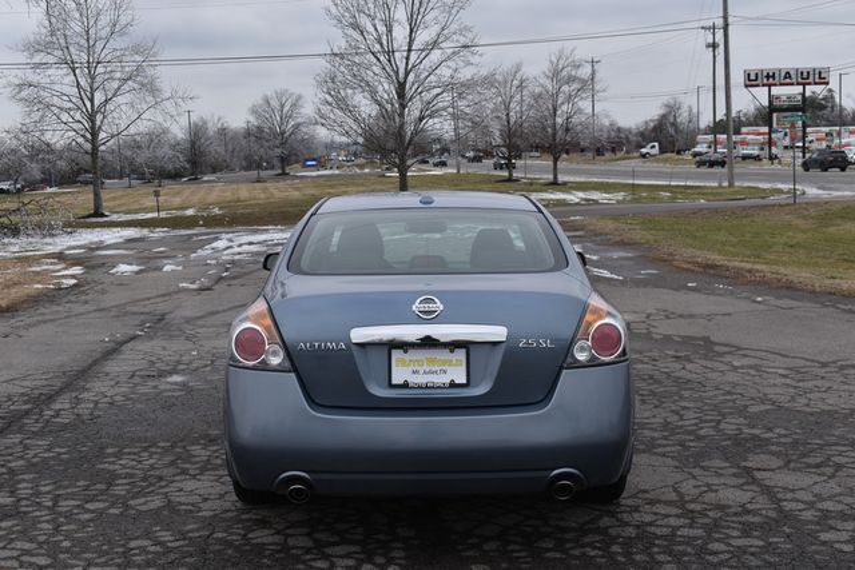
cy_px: 285
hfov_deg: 41.1
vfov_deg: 28.1
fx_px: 1140
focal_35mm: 48
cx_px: 428
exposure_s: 1/250
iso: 100
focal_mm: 32
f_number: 8
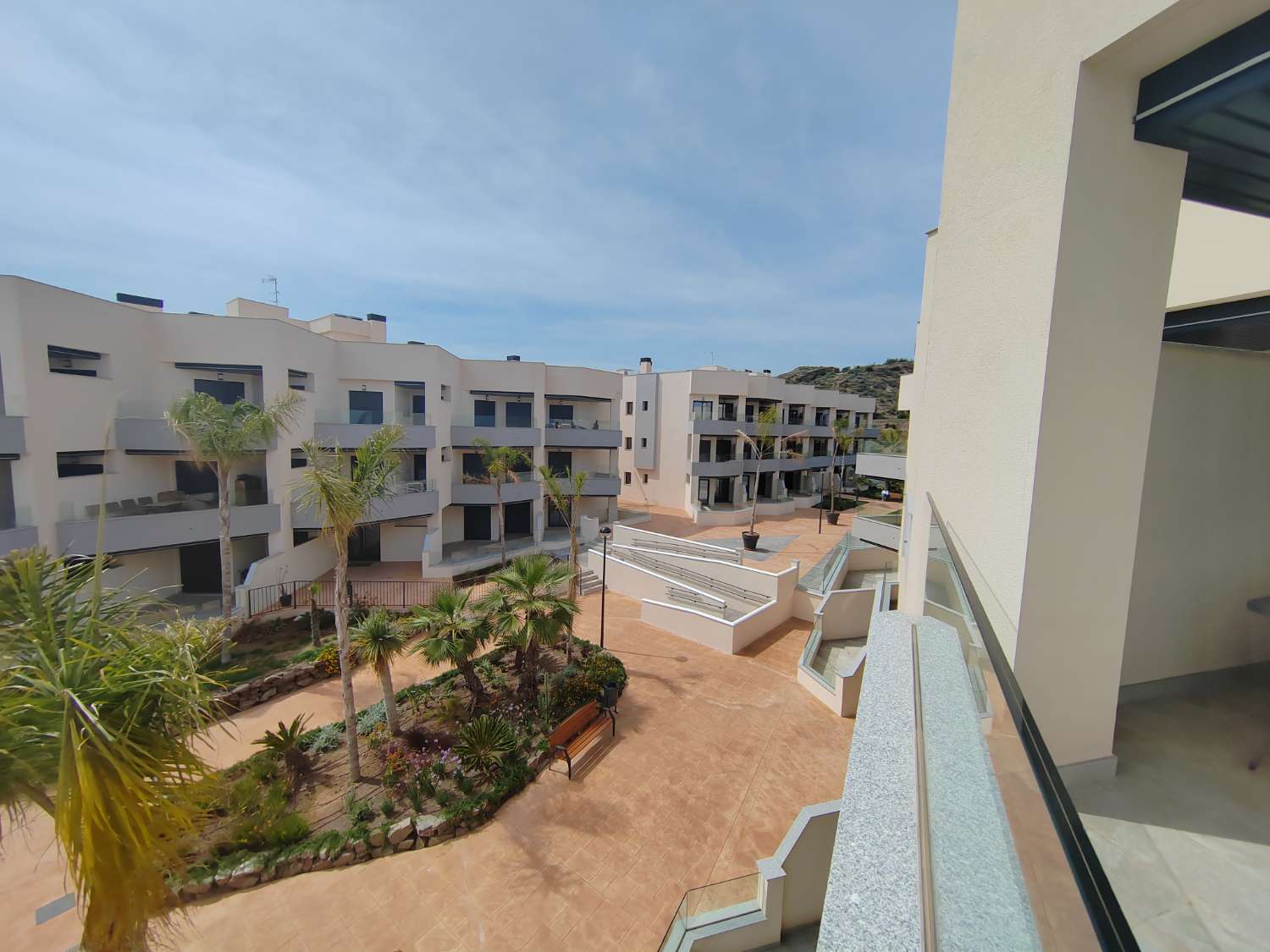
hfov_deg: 106.2
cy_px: 476
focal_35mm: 13
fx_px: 477
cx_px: 635
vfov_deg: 89.9
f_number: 2.2
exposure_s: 1/1800
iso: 100
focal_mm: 2.16
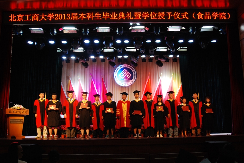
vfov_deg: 37.0
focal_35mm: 36
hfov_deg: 53.1
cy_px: 82
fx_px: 244
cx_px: 122
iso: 800
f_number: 2.8
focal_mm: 24
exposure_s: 1/125
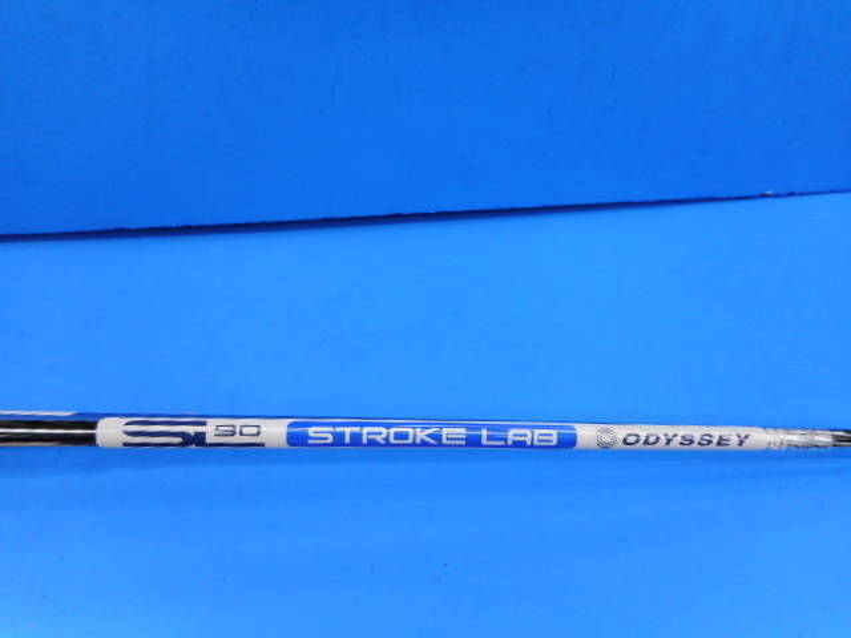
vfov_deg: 54.9
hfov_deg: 69.4
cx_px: 426
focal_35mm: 25
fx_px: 615
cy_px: 319
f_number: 3.7
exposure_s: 1/30
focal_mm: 4.5
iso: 80
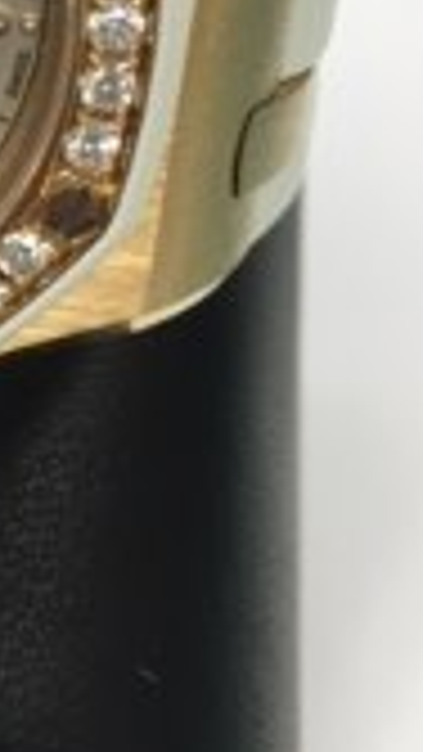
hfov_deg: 12.3
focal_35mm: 91
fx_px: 1814
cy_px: 95
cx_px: -320
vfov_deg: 22.9
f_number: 2.2
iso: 40
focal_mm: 4.15
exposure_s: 1/33
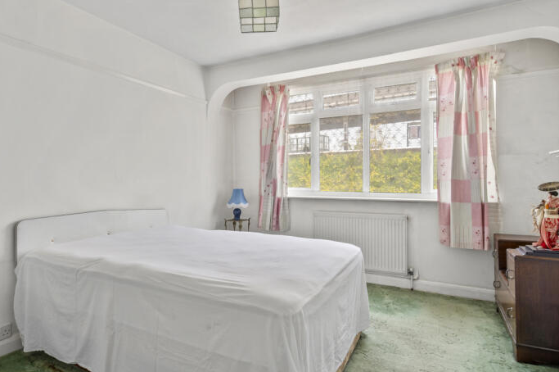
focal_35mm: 21
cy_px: 180
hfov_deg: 81.0
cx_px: 250
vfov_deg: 59.4
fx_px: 326
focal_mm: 14
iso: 200
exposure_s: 1/1.67
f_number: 16
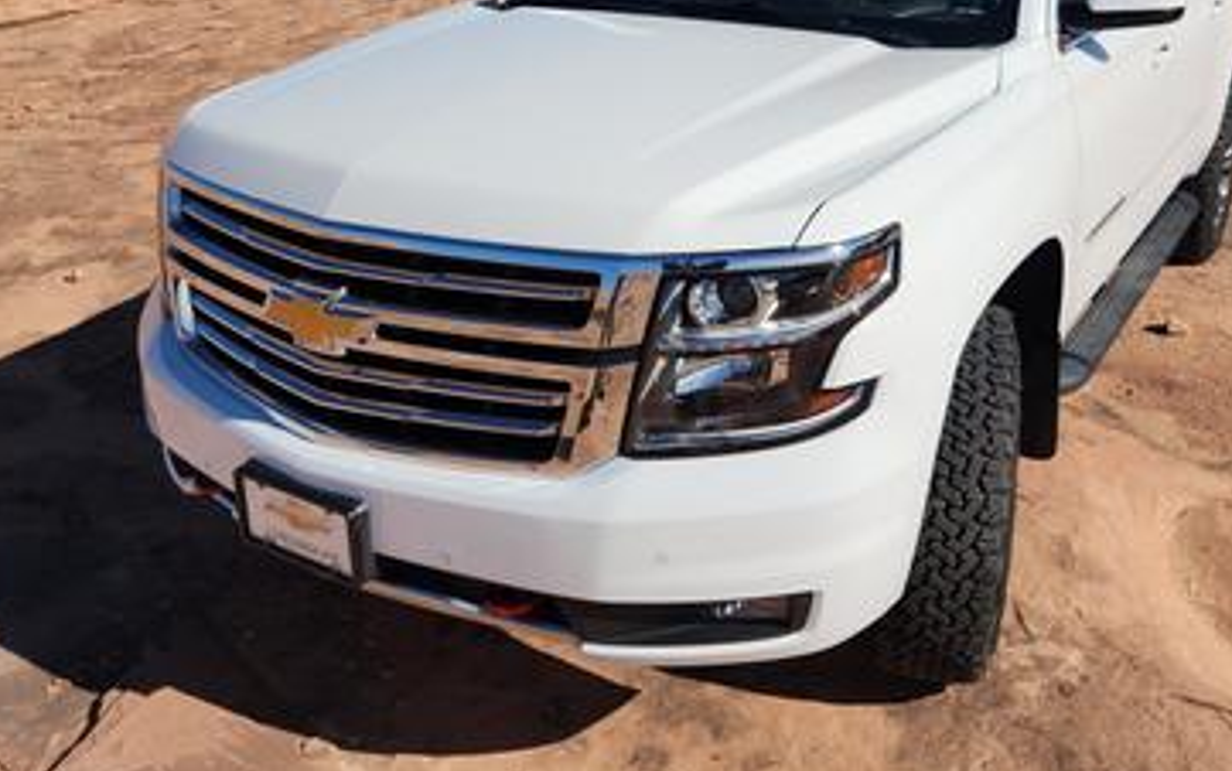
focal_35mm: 34
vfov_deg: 36.0
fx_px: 1142
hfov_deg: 56.1
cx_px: 764
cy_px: 150
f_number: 1.8
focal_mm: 5.4
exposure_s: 1/3399
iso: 20
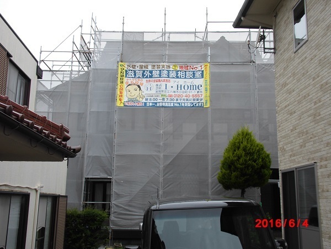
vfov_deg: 41.8
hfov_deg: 54.0
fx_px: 325
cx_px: 166
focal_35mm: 34
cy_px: 124
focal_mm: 6.01
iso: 64
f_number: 3.4
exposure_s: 1/160
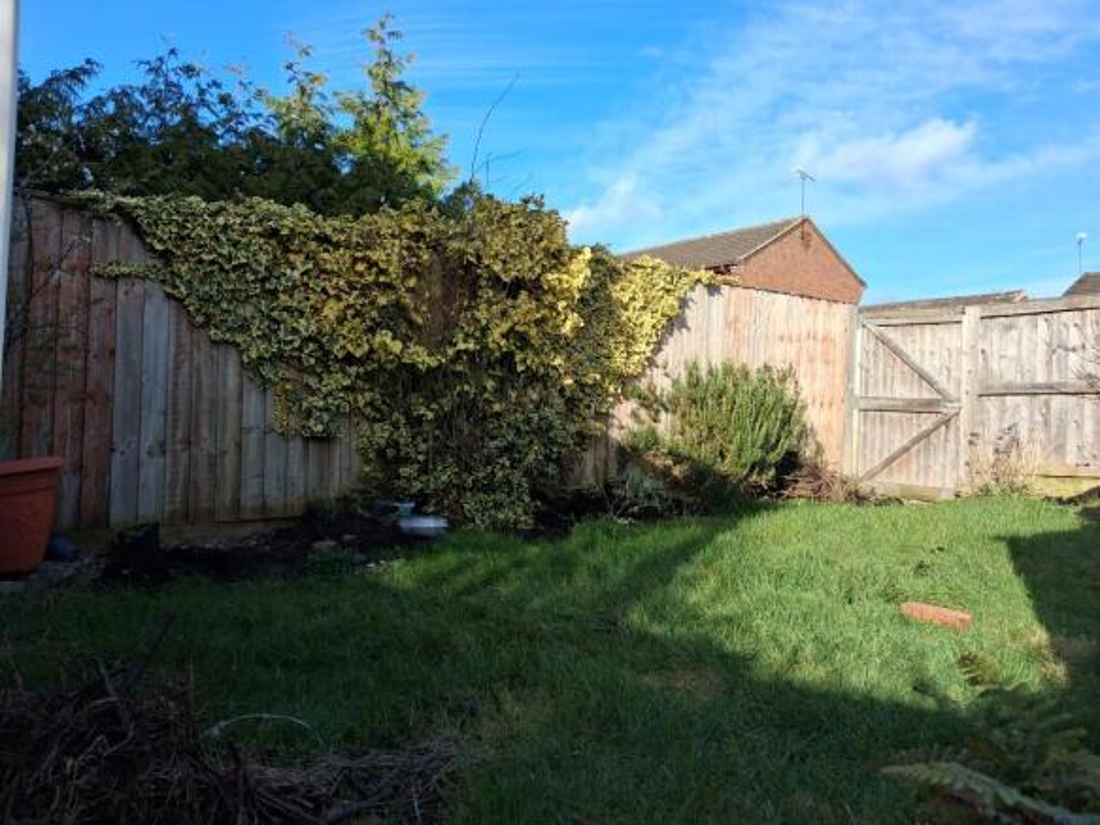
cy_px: 412
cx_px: 550
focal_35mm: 27
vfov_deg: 51.3
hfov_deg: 65.3
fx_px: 858
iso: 25
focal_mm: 4
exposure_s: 1/395
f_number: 1.8
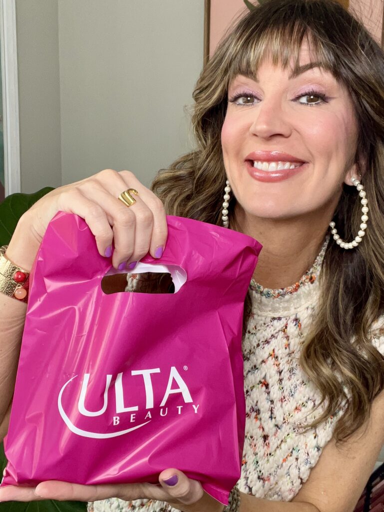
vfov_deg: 60.0
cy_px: 256
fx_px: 444
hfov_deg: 46.8
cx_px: 192
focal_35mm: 30
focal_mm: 2.71
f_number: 2.2
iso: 80
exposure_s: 1/121
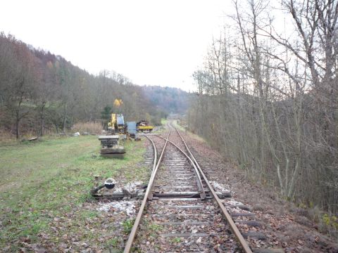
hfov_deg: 56.8
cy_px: 126
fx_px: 312
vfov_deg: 44.2
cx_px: 169
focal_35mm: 32
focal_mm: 5.2
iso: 100
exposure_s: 1/60
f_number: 3.3
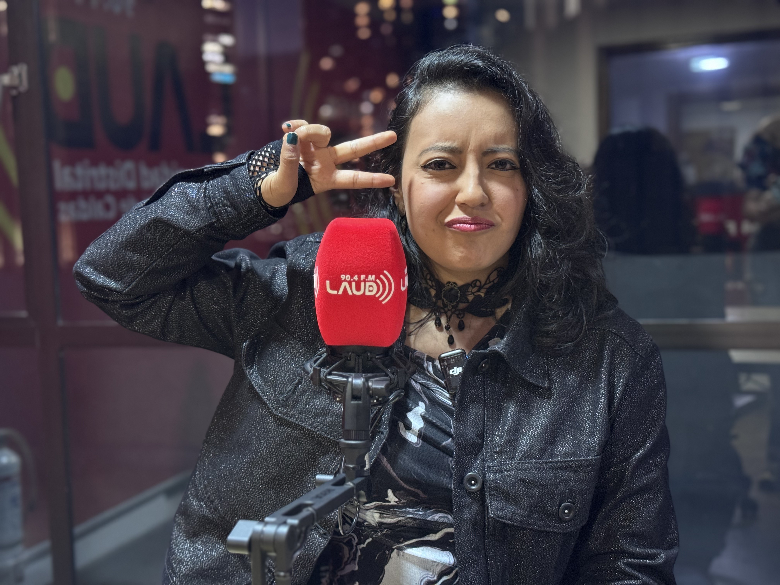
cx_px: 390
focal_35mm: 48
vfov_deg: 30.3
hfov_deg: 39.7
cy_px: 292
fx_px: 1082
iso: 400
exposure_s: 1/40
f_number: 1.78
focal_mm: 6.76
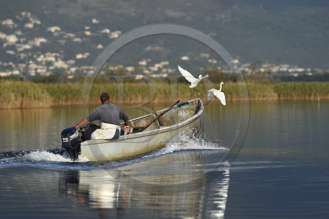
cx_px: 164
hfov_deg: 7.4
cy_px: 110
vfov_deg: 4.9
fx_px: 2558
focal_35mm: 280
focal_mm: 280
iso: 200
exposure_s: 1/800
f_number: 6.3
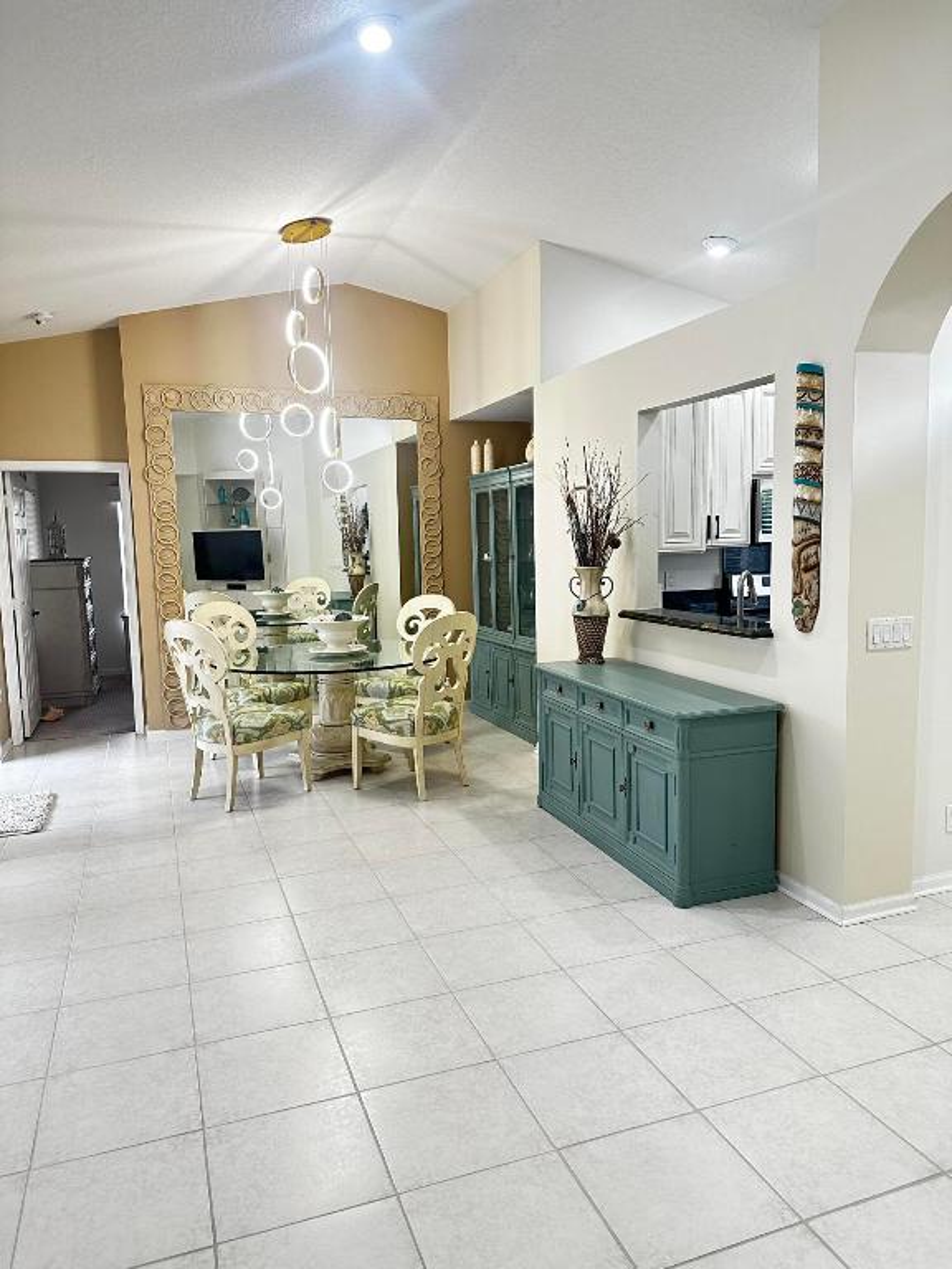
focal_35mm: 24
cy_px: 634
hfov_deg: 56.8
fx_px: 880
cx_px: 476
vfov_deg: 71.6
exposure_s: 1/60
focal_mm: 6.86
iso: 250
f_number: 1.78
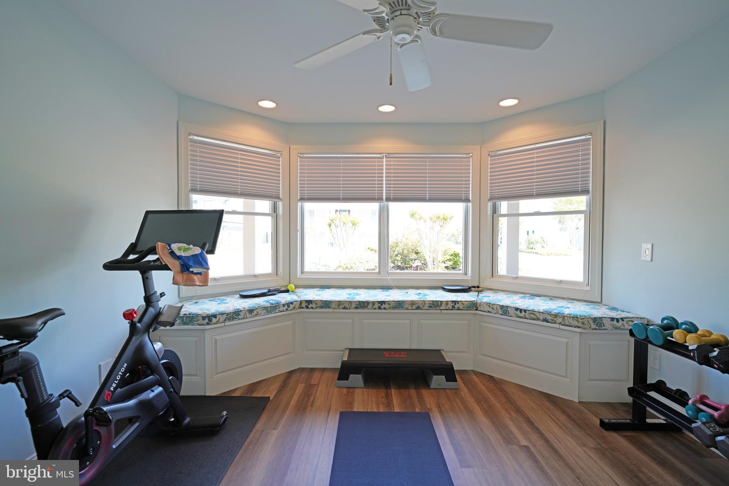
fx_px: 324
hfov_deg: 96.7
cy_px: 243
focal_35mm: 16
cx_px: 364
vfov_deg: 73.8
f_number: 4
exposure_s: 1/160
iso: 400
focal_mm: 16
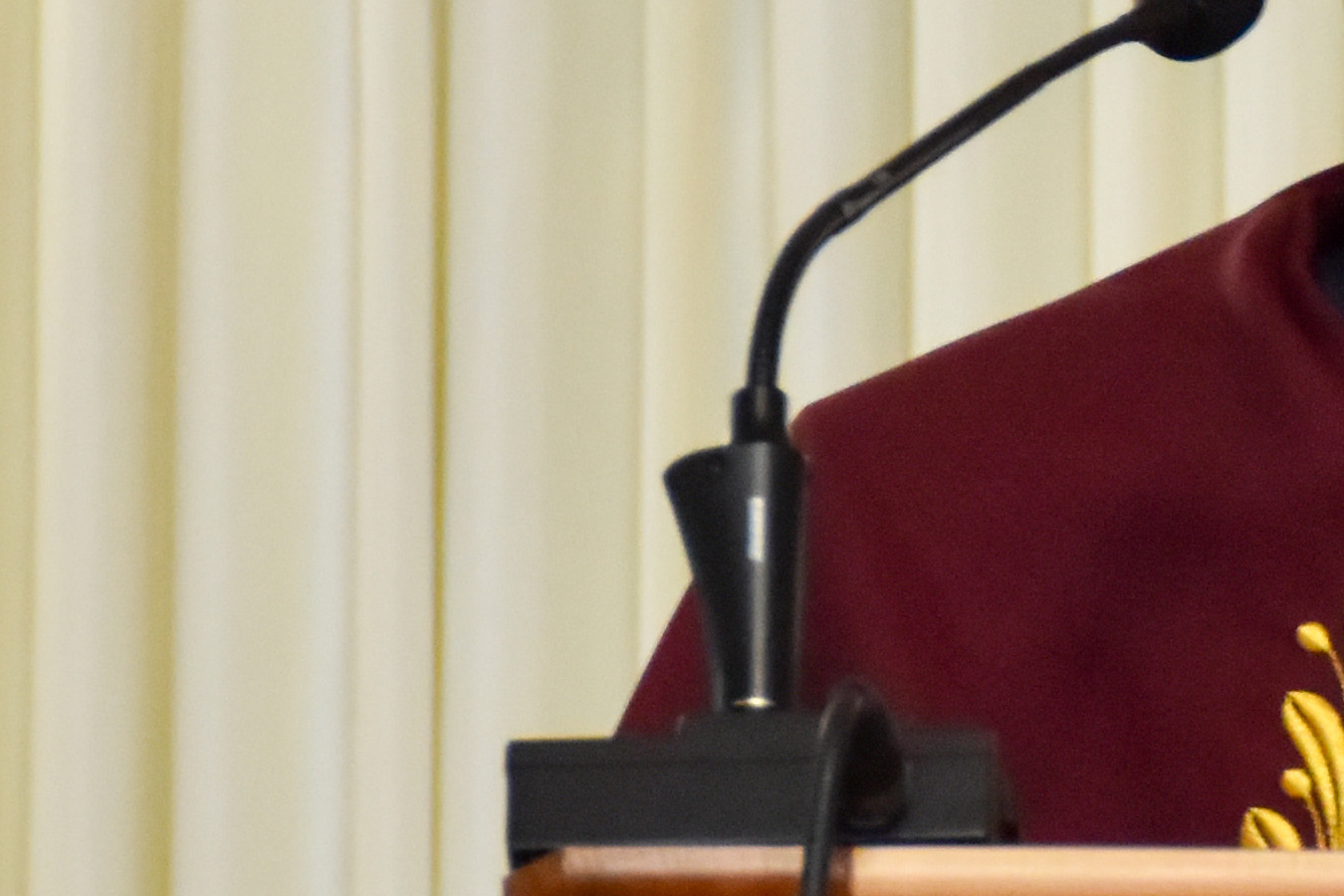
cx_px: 1627
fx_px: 15567
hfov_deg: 4.9
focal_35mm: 417
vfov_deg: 3.3
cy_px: 308
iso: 1400
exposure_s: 1/60
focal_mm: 62
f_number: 5
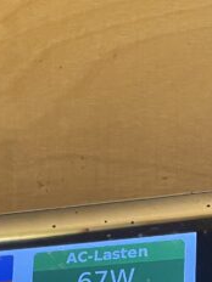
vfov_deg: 15.7
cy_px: 428
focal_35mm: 115
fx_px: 939
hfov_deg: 12.8
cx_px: 27
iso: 500
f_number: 1.6
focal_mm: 4.2
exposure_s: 1/59
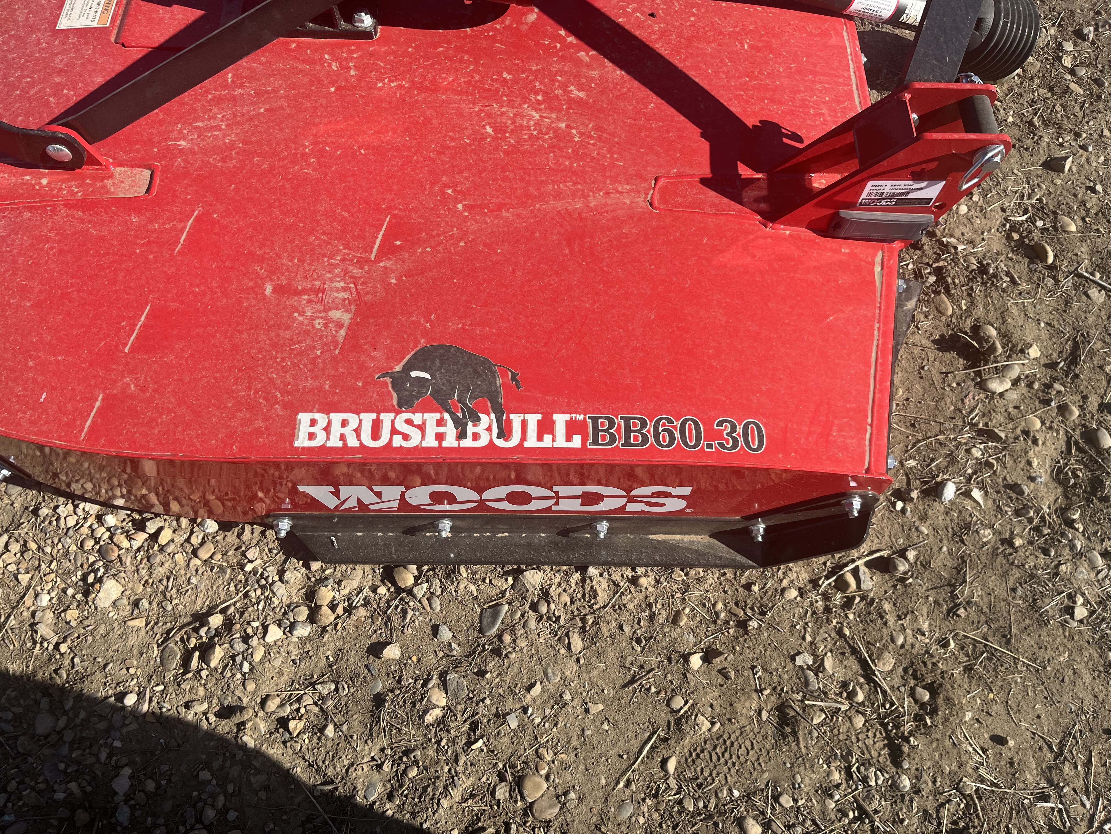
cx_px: 556
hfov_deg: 67.3
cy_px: 417
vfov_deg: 53.1
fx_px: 834
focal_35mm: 26
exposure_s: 1/2571
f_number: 1.6
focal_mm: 5.1
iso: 50
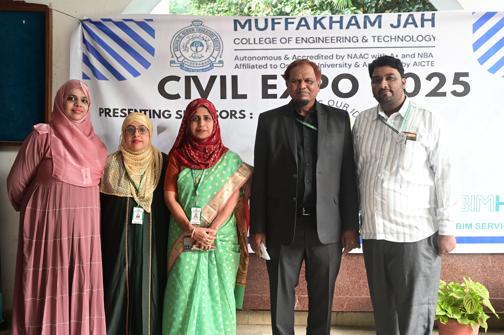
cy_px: 168
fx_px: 602
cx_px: 252
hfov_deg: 45.5
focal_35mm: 43
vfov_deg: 31.1
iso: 6400
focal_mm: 43
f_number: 7.1
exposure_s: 1/125
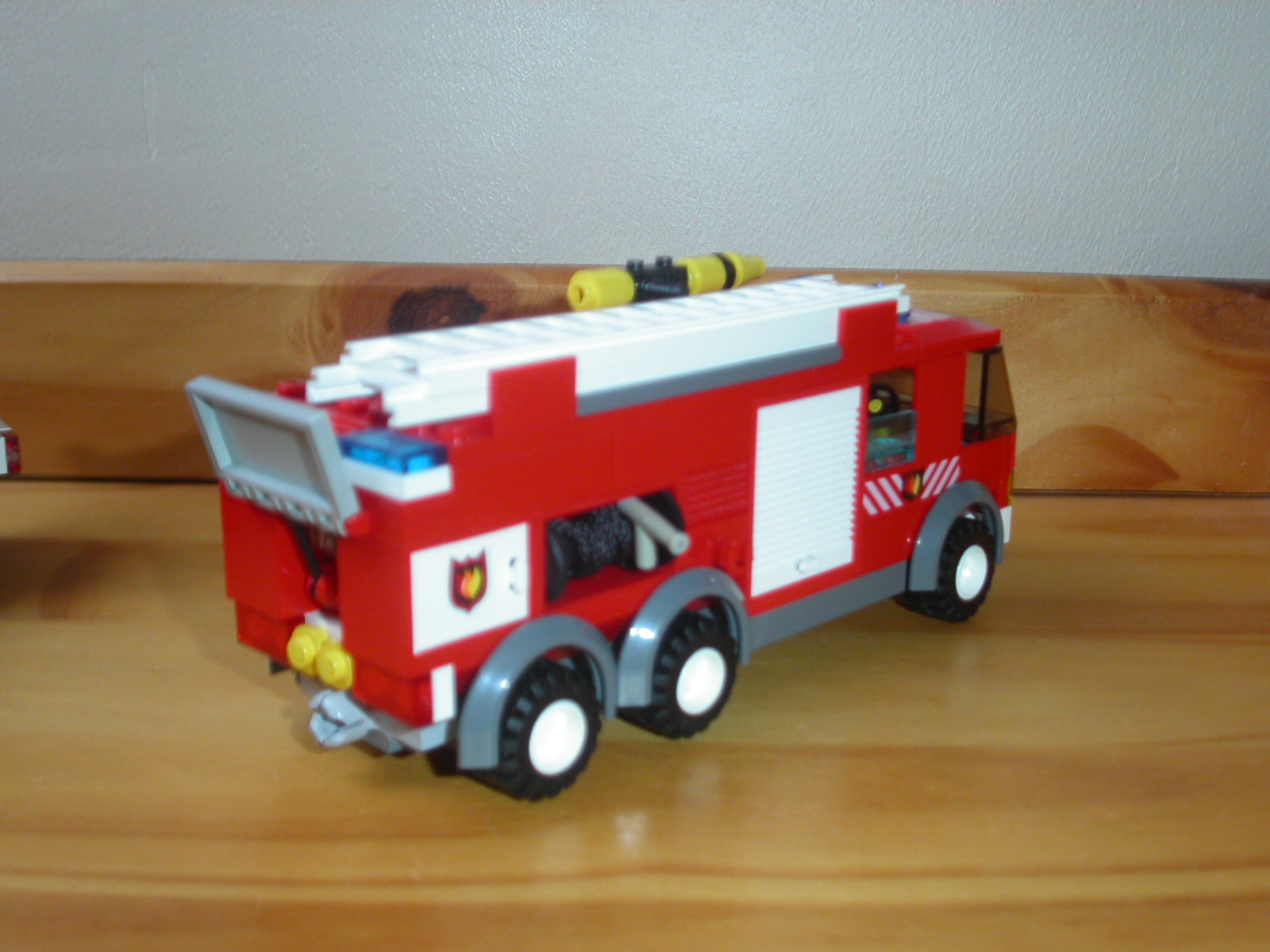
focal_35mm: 40
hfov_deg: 46.8
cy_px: 476
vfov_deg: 36.0
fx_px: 1468
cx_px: 635
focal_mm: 8.4
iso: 100
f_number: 2.8
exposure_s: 1/30
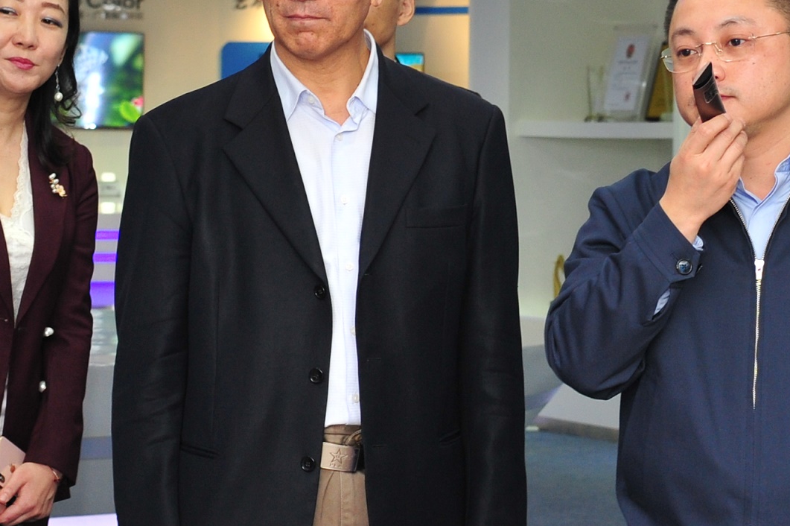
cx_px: 446
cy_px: 165
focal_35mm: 154
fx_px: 3377
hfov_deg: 13.3
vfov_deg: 8.9
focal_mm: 48
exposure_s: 1/60
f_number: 5.6
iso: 1000
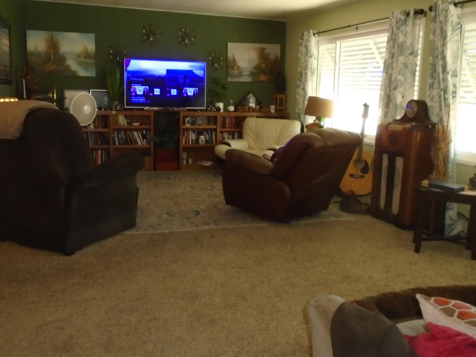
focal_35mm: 33
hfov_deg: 55.4
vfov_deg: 42.9
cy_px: 164
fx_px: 454
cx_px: 246
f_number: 3.2
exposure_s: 1/30
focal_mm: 4.6
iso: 320
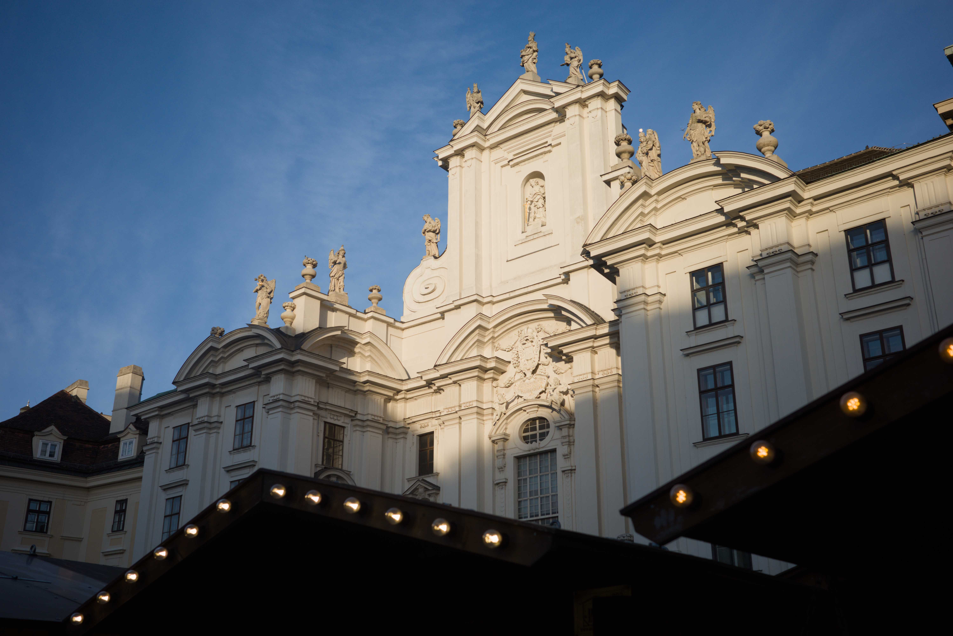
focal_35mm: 40
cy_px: 318
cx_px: 476
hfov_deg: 48.5
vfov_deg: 33.4
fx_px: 1059
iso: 100
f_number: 4.5
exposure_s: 1/500
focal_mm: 26
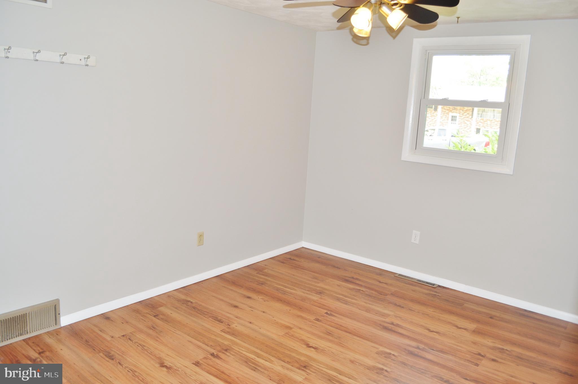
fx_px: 433
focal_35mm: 27
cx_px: 289
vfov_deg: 47.8
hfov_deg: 67.4
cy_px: 192
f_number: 5.6
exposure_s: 1/60
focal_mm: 18
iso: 250
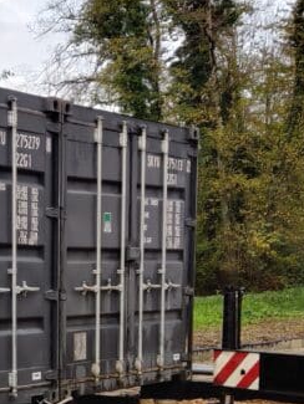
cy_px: 450
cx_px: -82
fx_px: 995
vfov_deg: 21.7
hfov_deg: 16.5
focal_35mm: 85
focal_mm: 4.75
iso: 100
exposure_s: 1/149
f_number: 1.75
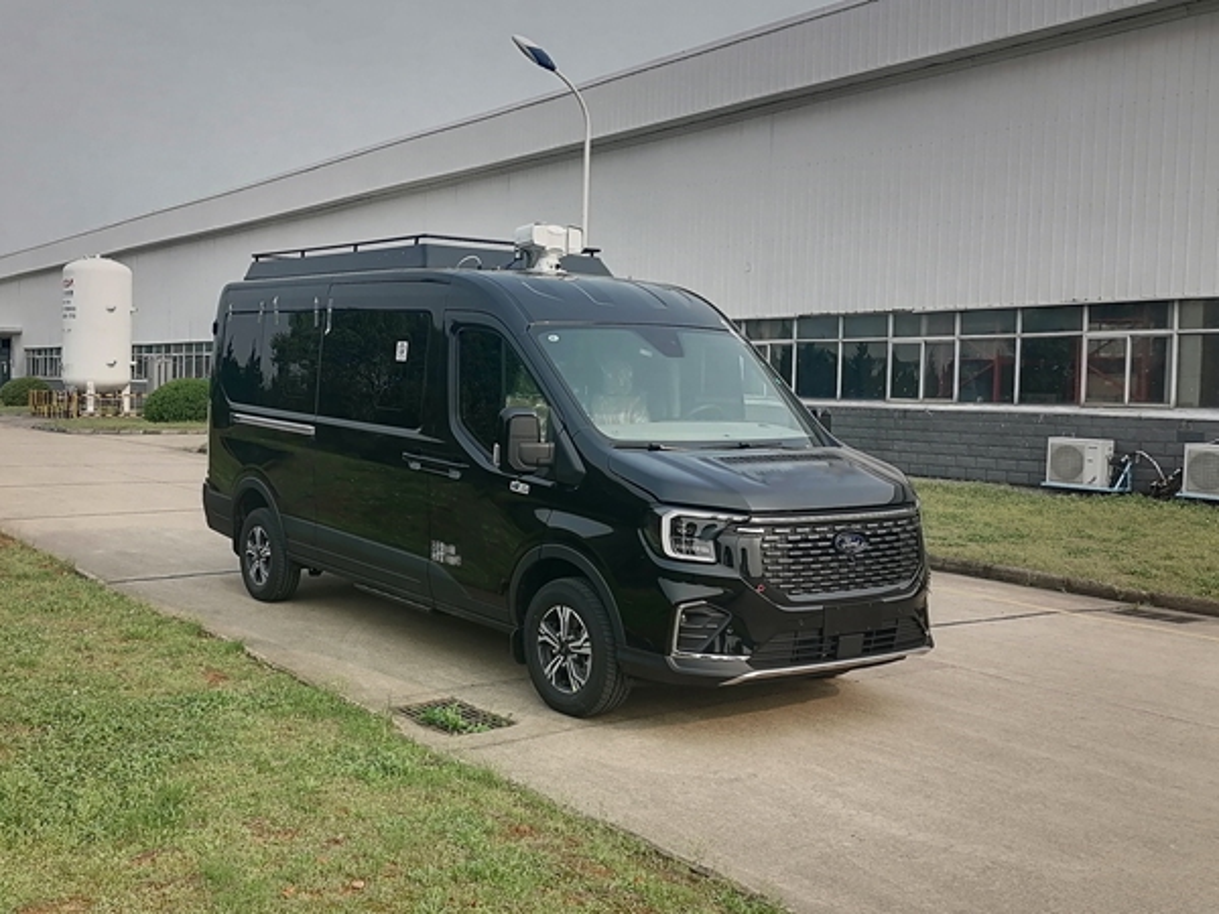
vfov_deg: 51.4
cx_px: 610
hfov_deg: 65.3
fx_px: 951
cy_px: 457
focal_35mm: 27
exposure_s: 1/365
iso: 50
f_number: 1.8
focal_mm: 5.3
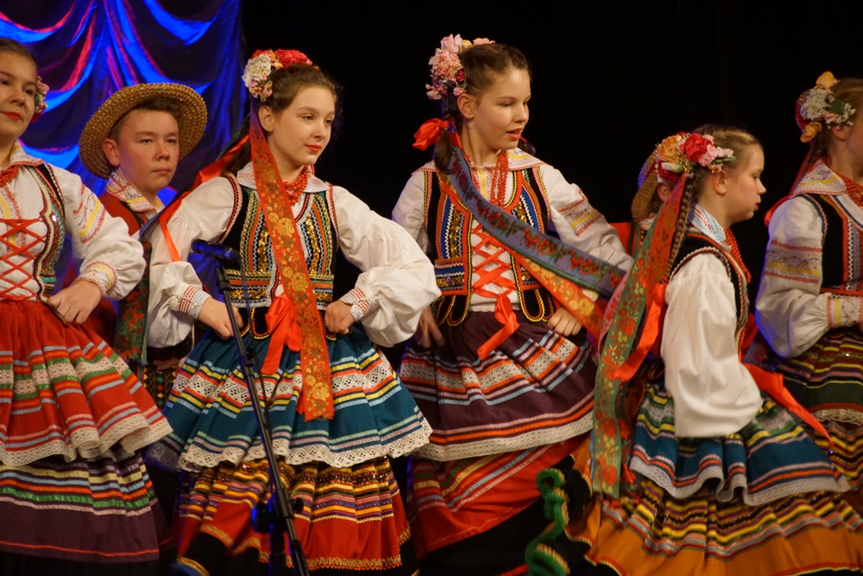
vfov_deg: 6.1
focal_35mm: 225
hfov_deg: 9.1
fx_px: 5394
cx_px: 432
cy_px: 288
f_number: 5.6
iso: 3200
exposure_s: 1/100
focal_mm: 150
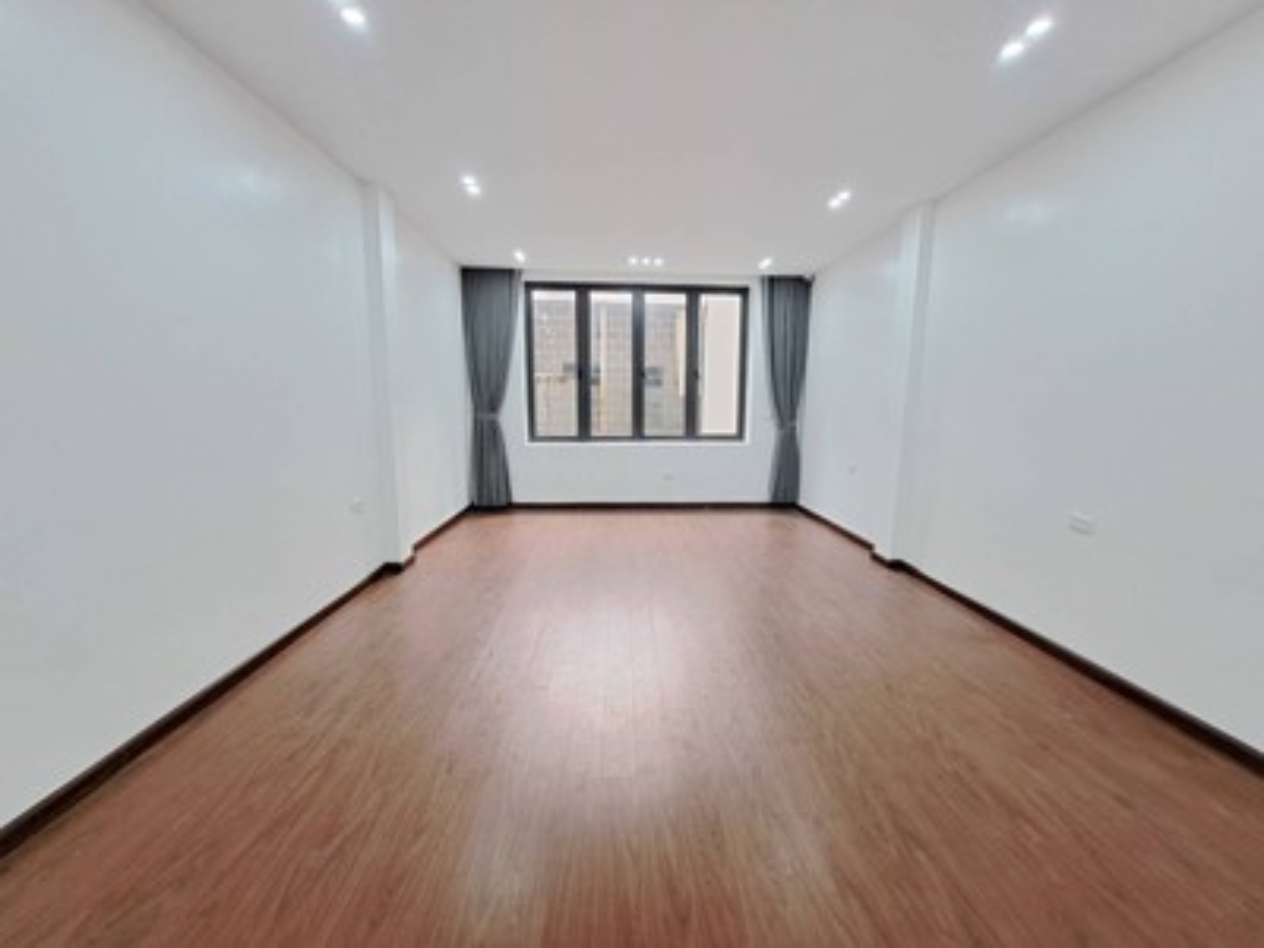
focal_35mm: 13
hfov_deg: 106.2
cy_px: 474
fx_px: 475
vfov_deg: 89.9
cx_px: 632
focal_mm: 1.74
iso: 200
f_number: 2.2
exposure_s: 1/33
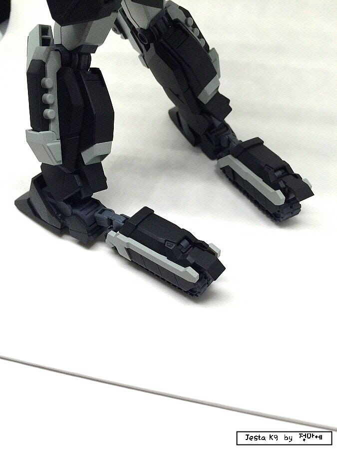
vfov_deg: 60.0
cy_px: 225
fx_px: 389
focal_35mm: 30
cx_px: 168
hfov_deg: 46.8
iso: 64
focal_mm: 4.12
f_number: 2.2
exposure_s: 1/30
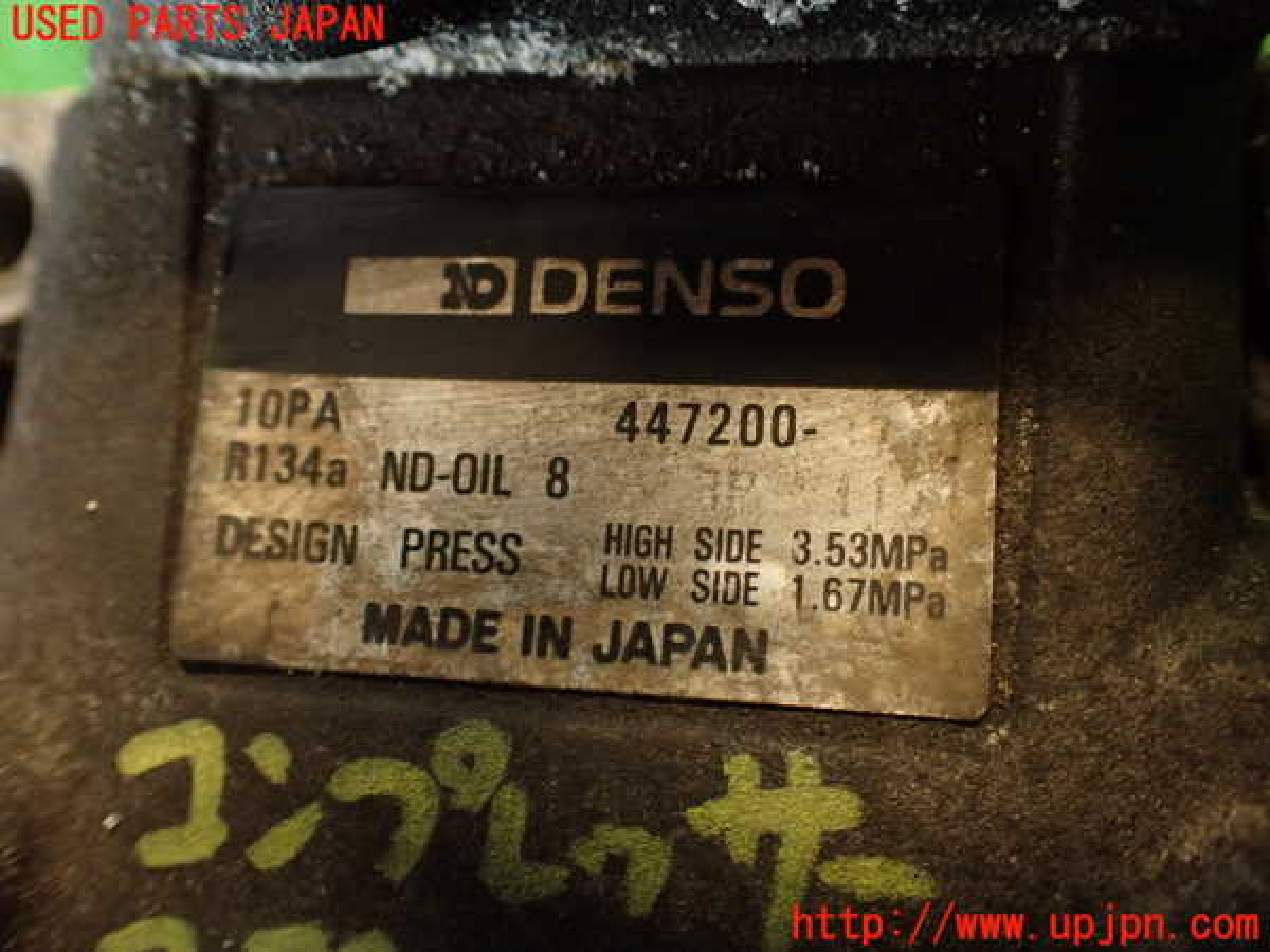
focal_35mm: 32
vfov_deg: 44.2
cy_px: 476
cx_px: 635
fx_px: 1174
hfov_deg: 56.8
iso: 500
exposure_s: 1/30
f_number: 2.4
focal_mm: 5.79
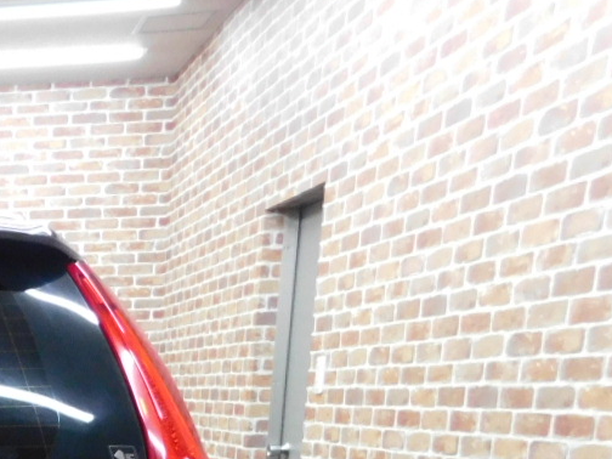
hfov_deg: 21.7
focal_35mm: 73
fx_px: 1291
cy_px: 713
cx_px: -338
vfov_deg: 17.8
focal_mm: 4
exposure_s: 1/20
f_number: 3
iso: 400
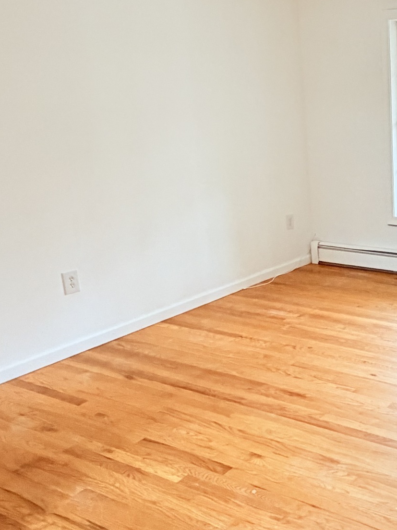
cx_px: 452
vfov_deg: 47.9
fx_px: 596
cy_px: 253
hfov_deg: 31.9
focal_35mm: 39
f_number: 2.2
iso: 400
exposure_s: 1/60
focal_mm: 2.22
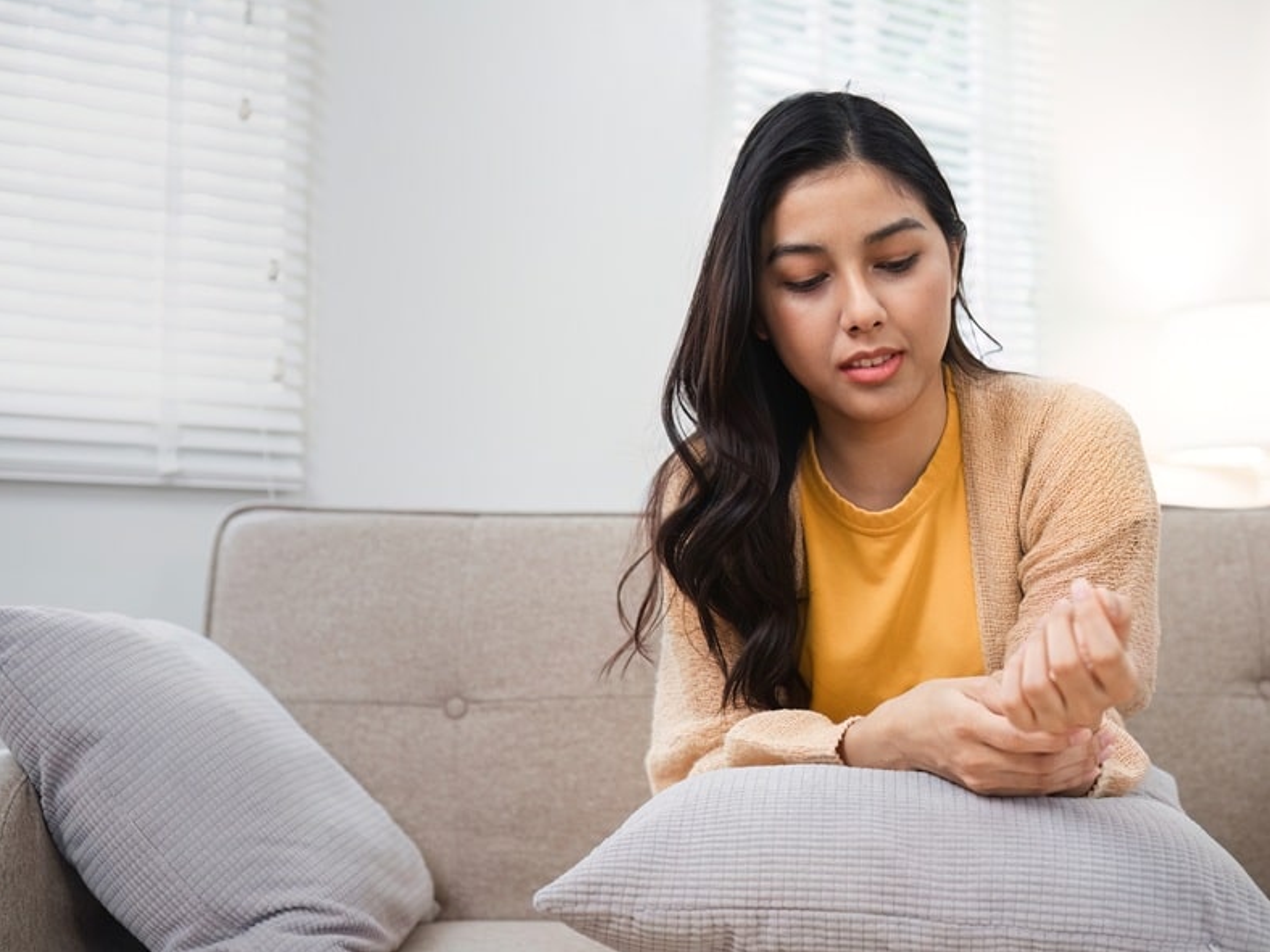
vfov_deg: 32.2
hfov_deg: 42.0
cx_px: 709
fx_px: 1651
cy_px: 482
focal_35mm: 45
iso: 500
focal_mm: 27
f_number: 2
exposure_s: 1/200
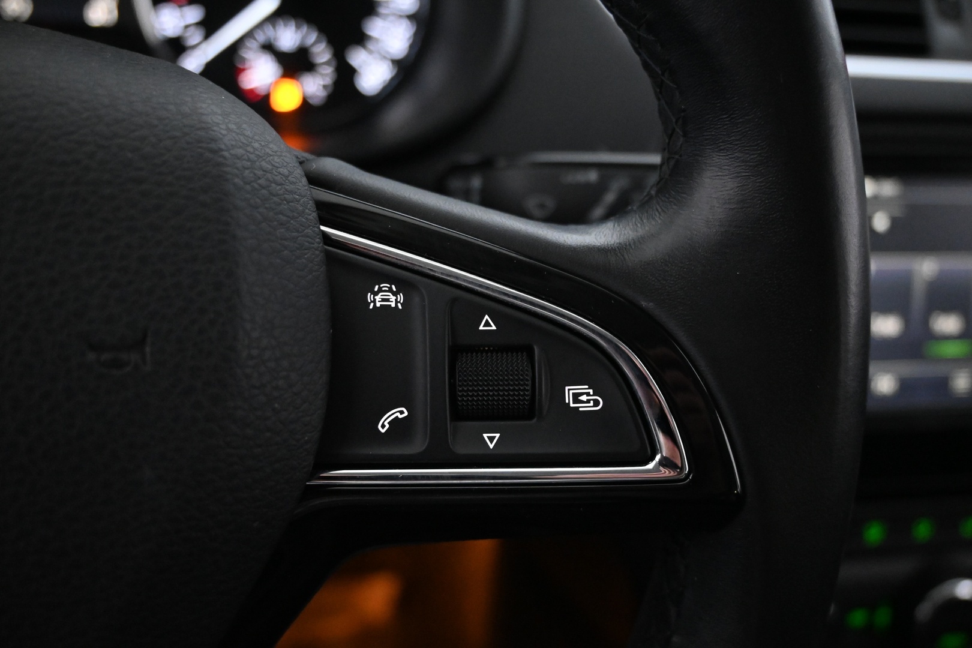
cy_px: 324
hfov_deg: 57.2
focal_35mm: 33
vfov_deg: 40.0
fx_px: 891
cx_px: 486
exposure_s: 1/40
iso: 5000
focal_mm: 22
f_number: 4
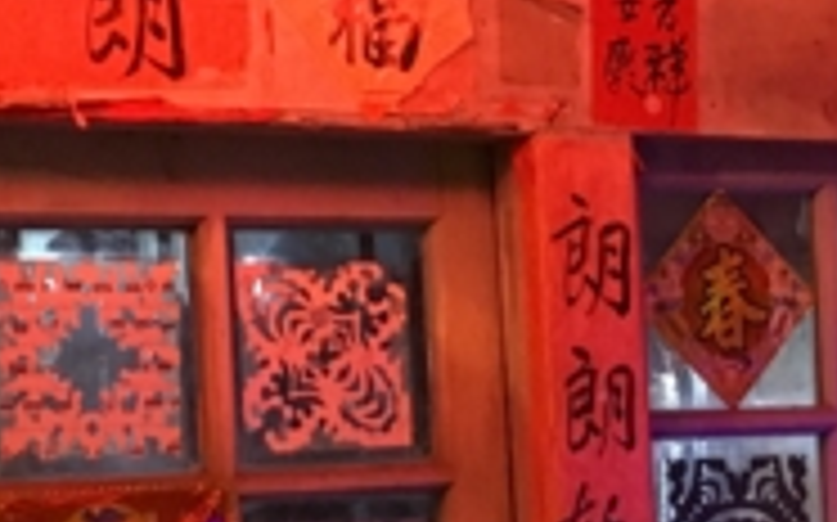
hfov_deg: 15.7
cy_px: 472
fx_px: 3009
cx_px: 711
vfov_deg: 9.9
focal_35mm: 132
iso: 200
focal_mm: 4.15
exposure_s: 1/15
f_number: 2.2
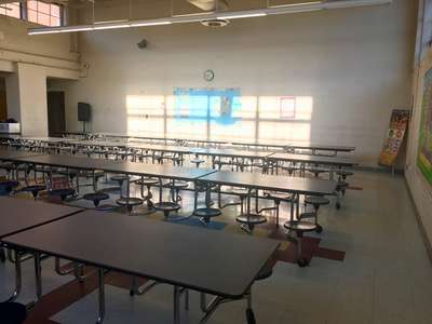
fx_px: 362
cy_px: 162
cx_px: 216
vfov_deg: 48.2
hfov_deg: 61.7
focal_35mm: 29
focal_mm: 4.15
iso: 25
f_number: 2.2
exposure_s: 1/175
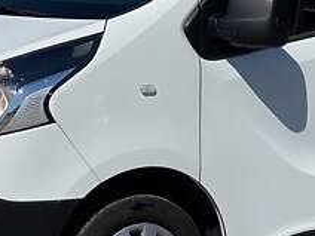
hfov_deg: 10.0
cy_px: 101
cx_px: 300
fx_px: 1784
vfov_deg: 7.6
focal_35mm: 196
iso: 25
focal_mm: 6
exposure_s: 1/3690
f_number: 2
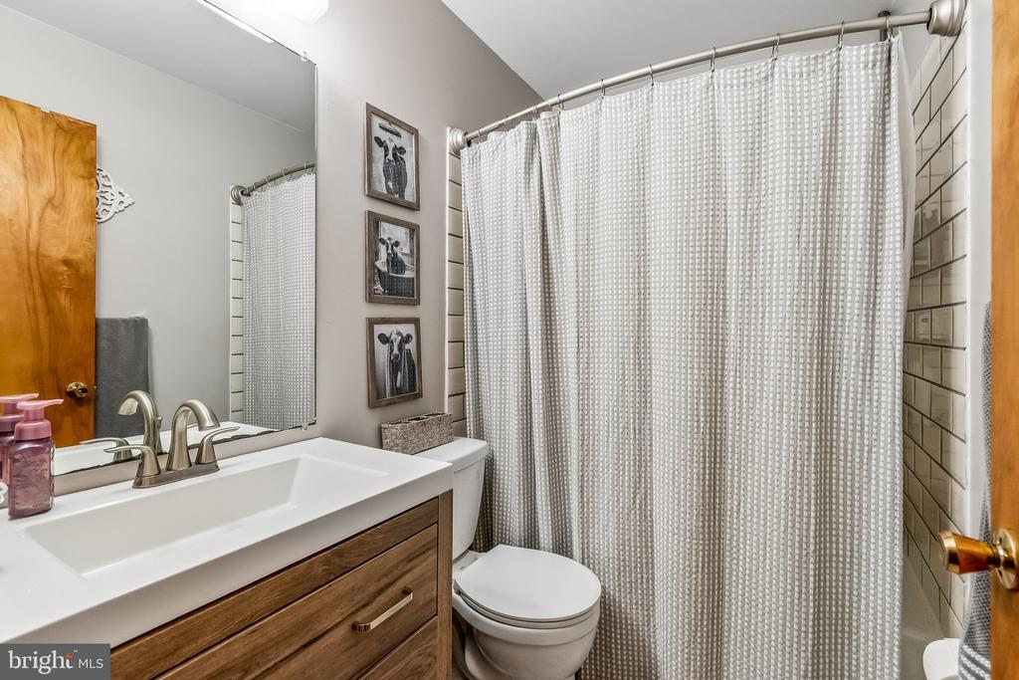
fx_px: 425
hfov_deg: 100.4
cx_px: 510
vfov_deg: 77.3
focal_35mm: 15
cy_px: 340
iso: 400
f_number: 5.6
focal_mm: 10
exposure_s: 1/50
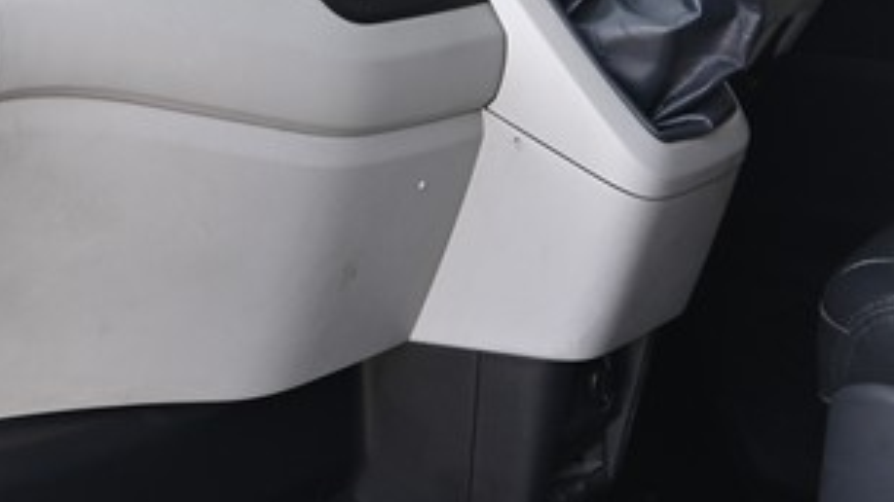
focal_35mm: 115
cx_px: 50
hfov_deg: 18.3
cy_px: -38
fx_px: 2723
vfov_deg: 10.4
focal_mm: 30.5
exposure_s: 1/45
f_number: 6.7
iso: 200
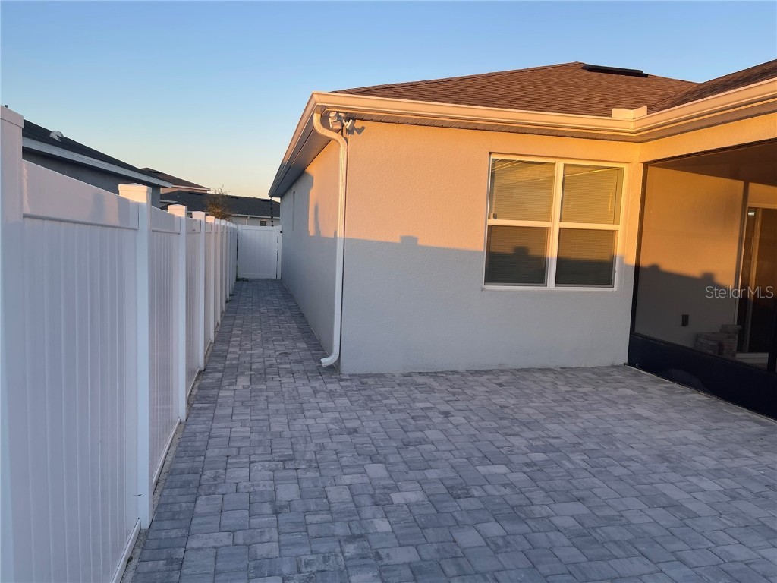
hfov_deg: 69.4
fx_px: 561
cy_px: 292
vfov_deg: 54.9
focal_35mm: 25
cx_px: 388
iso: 32
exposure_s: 1/523
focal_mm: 5.1
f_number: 1.6
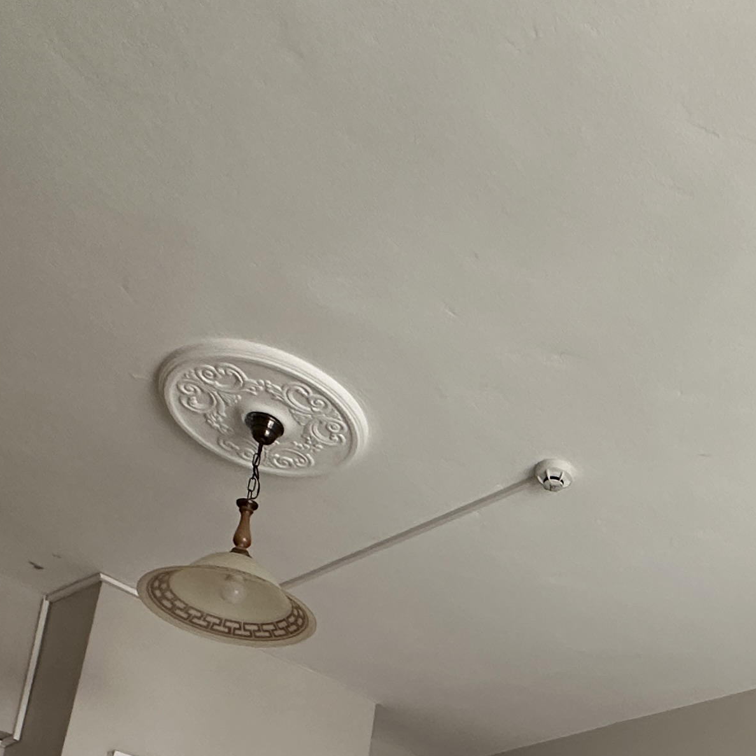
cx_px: 734
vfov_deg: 34.9
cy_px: 816
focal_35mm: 42
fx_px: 1038
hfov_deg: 36.5
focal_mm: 2.22
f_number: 2.2
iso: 250
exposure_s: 1/50
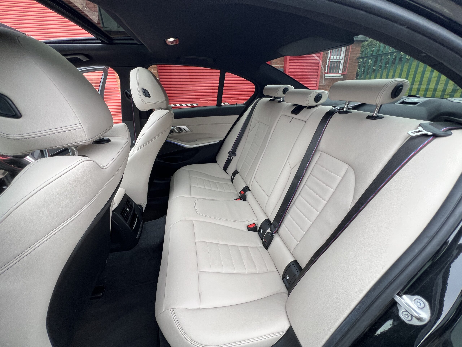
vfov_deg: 89.9
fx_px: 174
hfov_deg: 106.2
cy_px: 174
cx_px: 231
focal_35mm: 13
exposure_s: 1/99
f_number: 1.8
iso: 64
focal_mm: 1.57
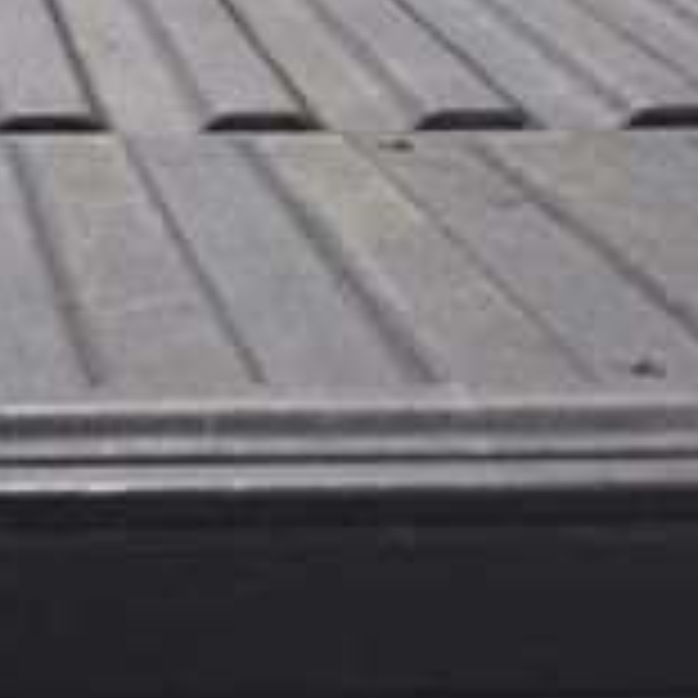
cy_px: -205
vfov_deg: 13.4
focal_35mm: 126
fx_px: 2874
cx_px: -162
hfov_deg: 13.4
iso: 900
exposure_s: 1/15
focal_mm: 24
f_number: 6.3
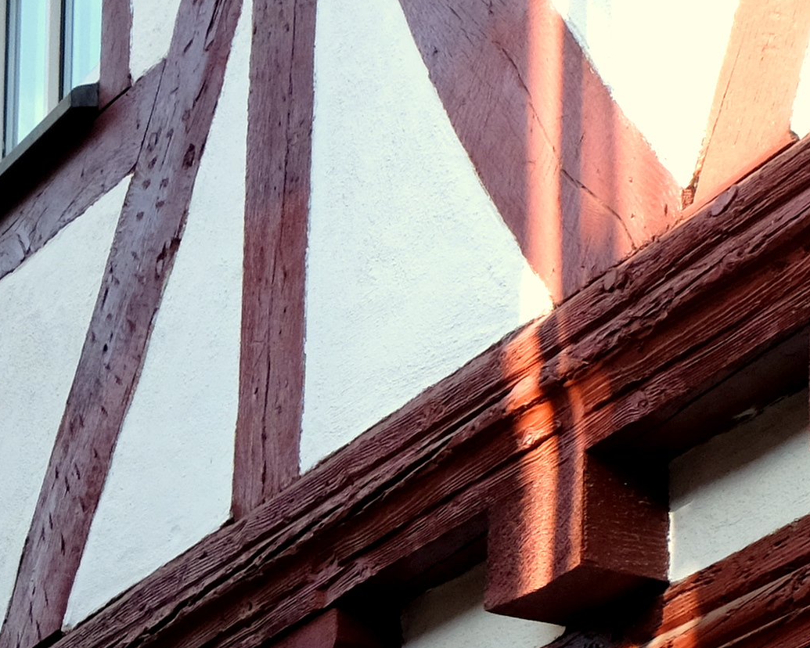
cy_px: 1160
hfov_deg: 13.5
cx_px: 130
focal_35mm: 142
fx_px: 3404
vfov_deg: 10.3
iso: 800
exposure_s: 1/400
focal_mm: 21.4
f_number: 8
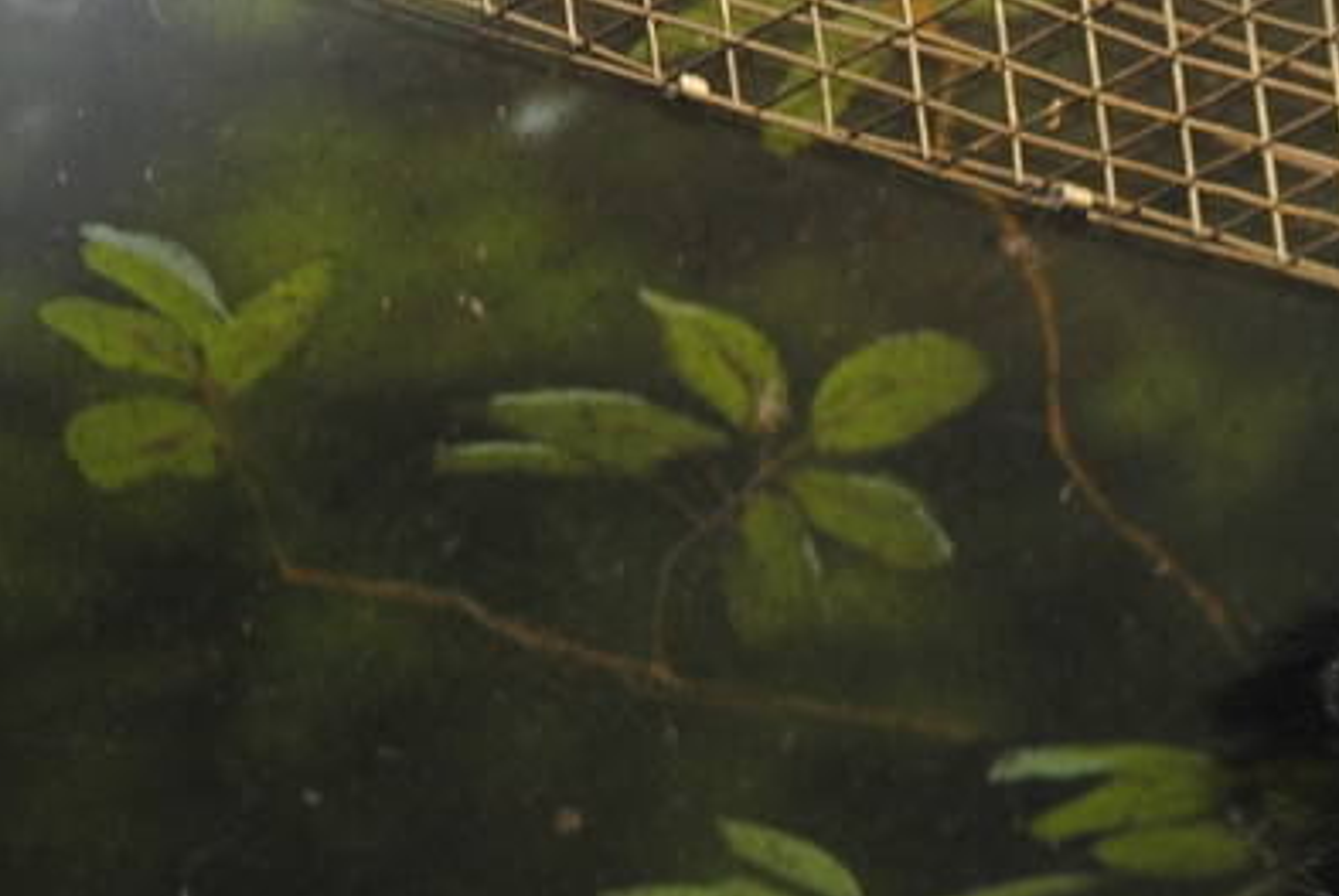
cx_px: 2232
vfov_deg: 2.4
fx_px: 20926
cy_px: 1276
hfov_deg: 3.6
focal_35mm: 562
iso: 200
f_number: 4.5
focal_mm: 92
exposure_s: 1/60
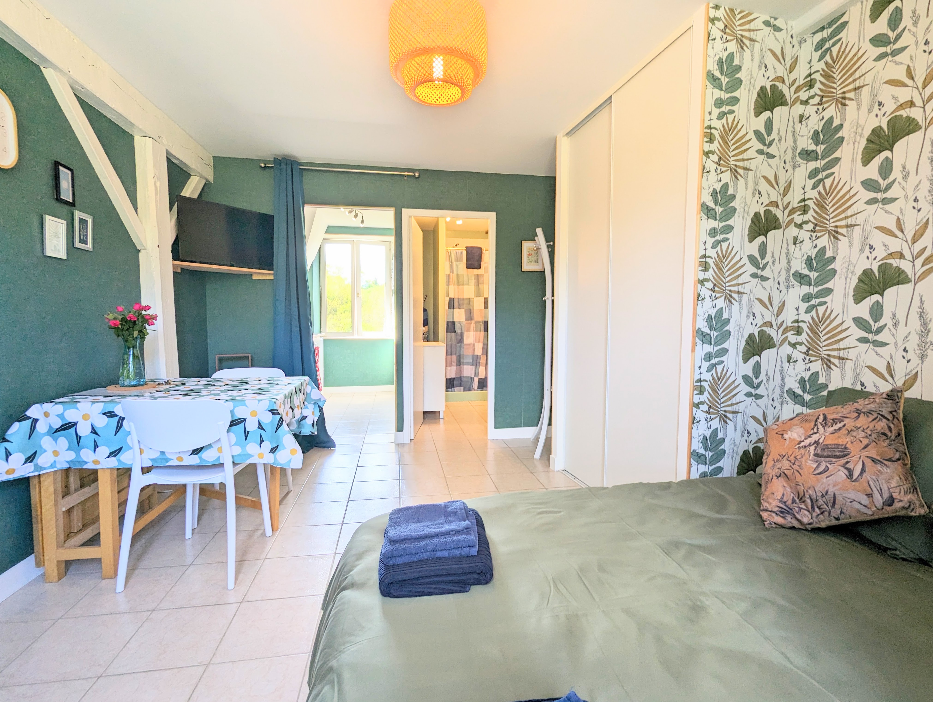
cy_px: 351
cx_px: 466
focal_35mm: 16
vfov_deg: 78.2
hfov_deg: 94.4
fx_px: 432
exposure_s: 1/124
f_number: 2.2
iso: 65
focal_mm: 2.35
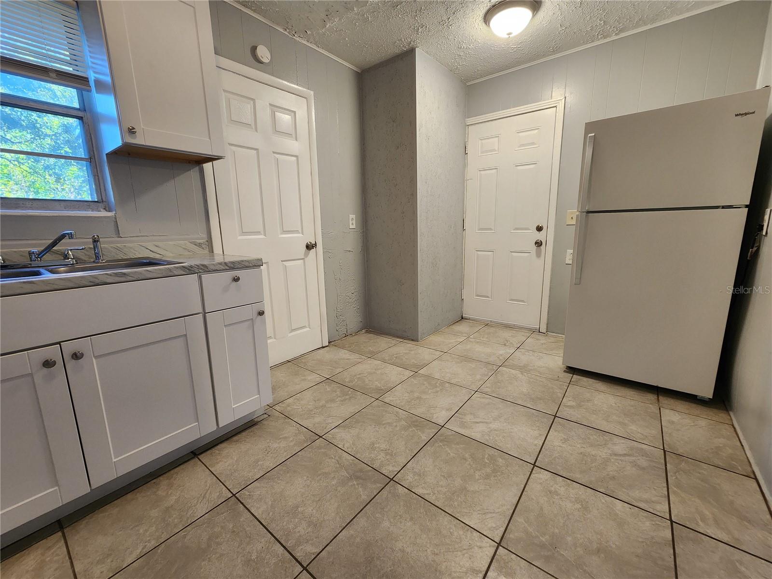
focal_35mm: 13
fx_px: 290
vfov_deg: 89.9
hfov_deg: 106.2
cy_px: 290
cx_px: 386
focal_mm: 2.2
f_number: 2.2
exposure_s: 1/60
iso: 200
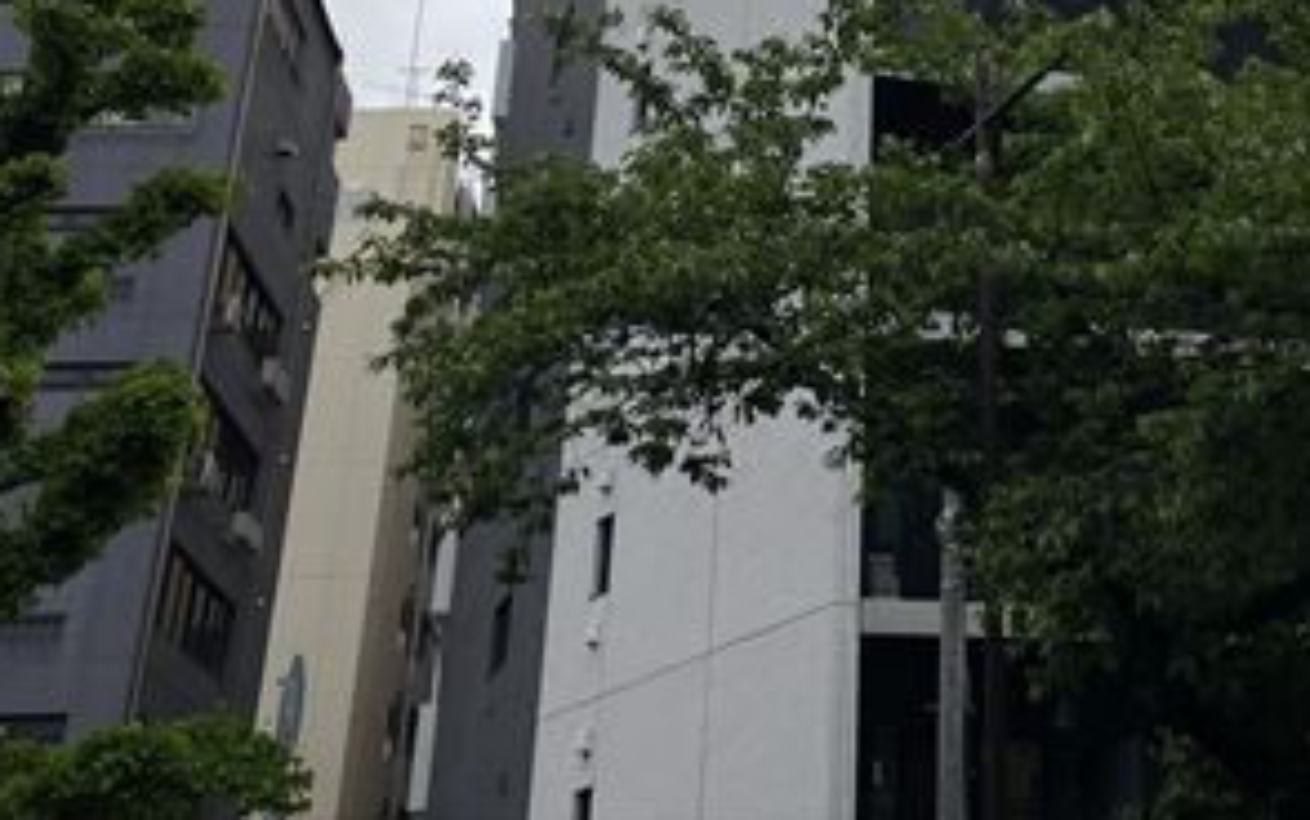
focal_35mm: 60
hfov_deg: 32.3
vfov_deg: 19.9
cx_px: 1190
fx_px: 2143
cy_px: -236
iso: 32
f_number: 1.8
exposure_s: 1/463
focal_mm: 4.25
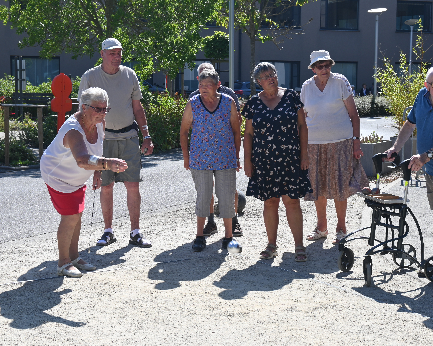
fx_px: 891
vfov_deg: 22.0
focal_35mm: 70
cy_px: 173
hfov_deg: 27.3
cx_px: 245
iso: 100
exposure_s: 1/250
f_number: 8
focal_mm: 41
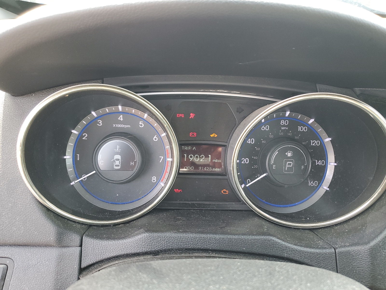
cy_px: 145
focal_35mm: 26
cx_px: 193
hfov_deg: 67.3
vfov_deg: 53.1
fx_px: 290
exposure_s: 1/120
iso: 82
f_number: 1.5
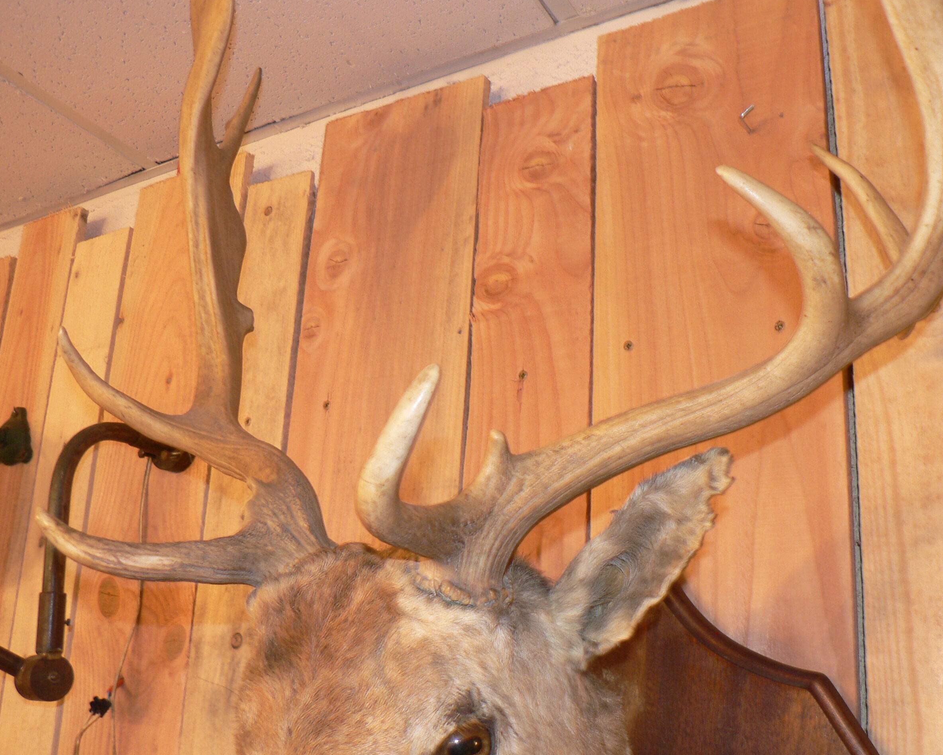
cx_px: 491
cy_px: 380
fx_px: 1061
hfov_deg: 47.9
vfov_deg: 39.2
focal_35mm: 38
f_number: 2.8
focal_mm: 6
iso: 100
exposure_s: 1/10
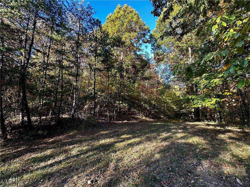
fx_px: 101
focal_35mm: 14
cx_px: 125
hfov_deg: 102.1
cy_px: 94
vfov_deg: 85.7
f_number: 2.2
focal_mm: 2.22
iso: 50
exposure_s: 1/99
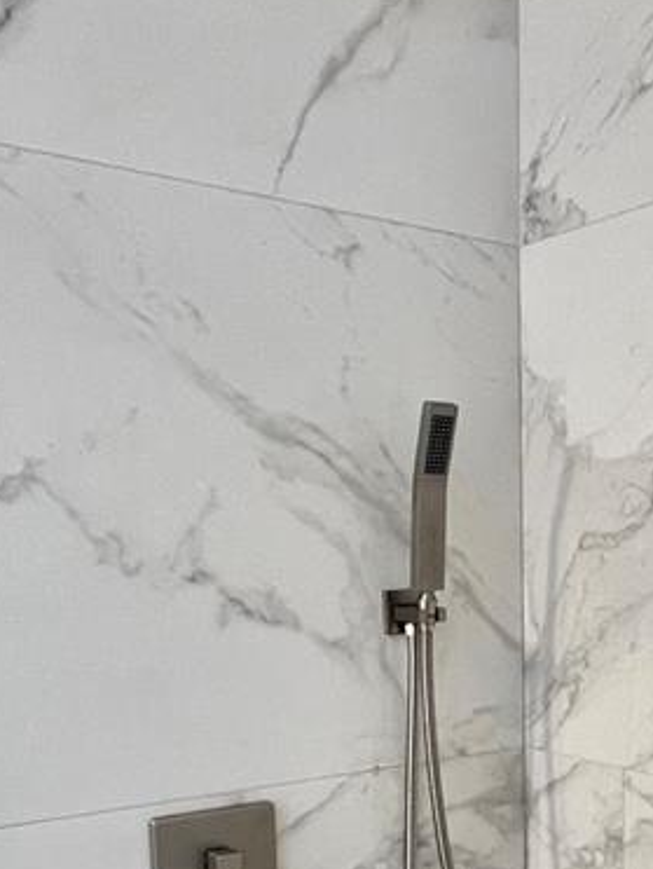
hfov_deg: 33.1
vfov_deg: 42.7
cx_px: 552
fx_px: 1055
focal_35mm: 42
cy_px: 698
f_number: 1.8
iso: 80
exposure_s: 1/120
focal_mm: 1.57
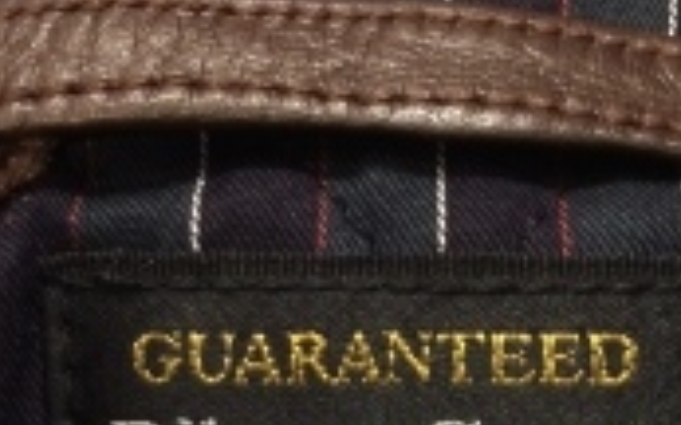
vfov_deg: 13.7
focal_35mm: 89
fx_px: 1651
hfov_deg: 23.2
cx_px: 447
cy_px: 665
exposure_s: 1/17
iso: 320
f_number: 2.2
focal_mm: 4.15
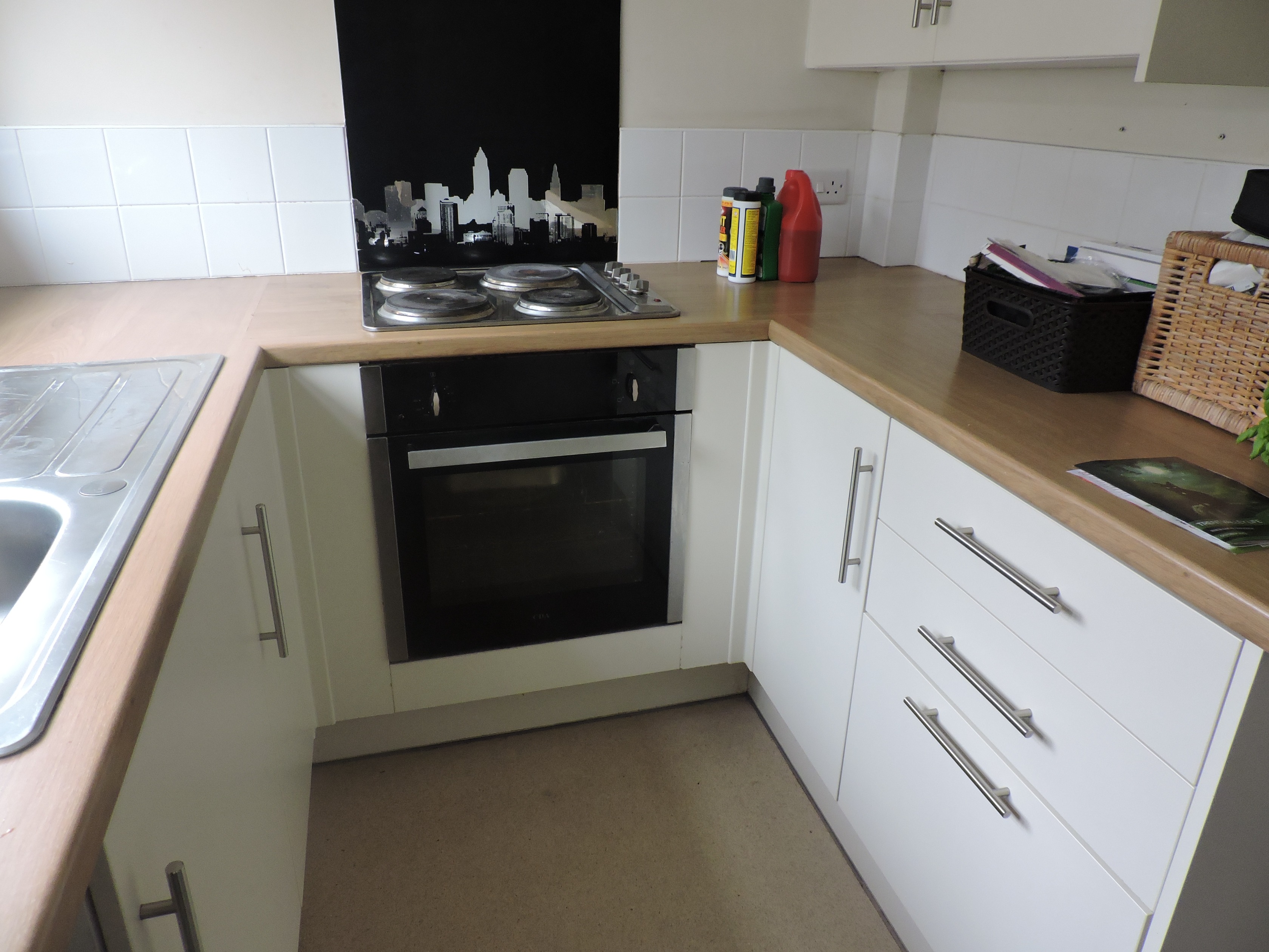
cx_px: 634
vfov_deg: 56.8
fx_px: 880
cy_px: 476
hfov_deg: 71.6
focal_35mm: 24
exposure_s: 1/30
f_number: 3
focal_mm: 4.3
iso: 320
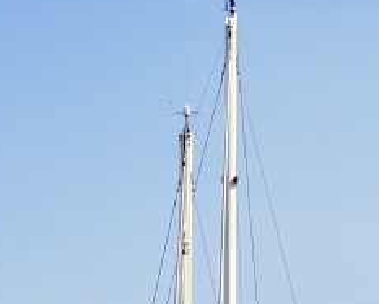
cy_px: 788
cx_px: 150
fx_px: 5065
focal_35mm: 451
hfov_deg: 4.3
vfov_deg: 3.4
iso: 1000
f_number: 4.5
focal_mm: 75
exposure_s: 1/8000
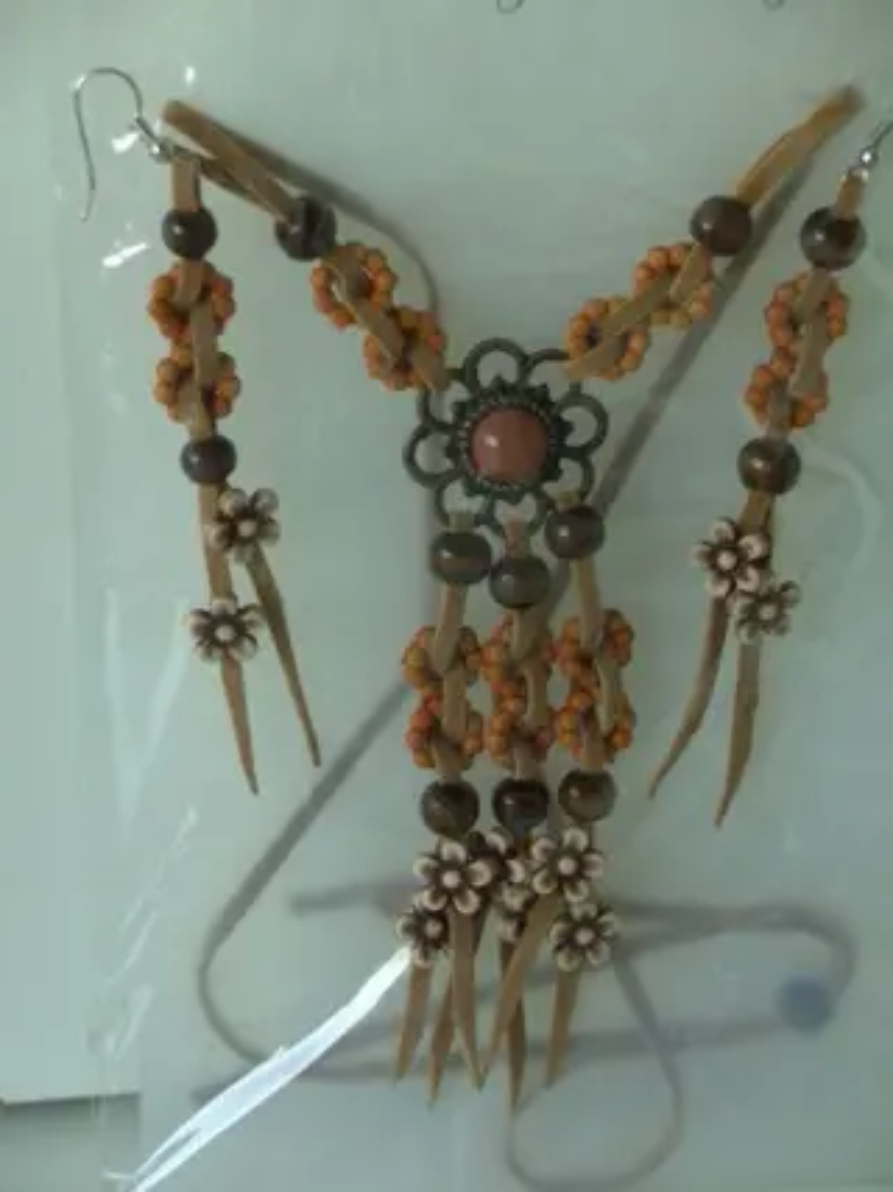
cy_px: 596
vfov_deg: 17.6
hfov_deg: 13.2
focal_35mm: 112
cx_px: 446
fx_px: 3854
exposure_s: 1/30
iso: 80
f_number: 4
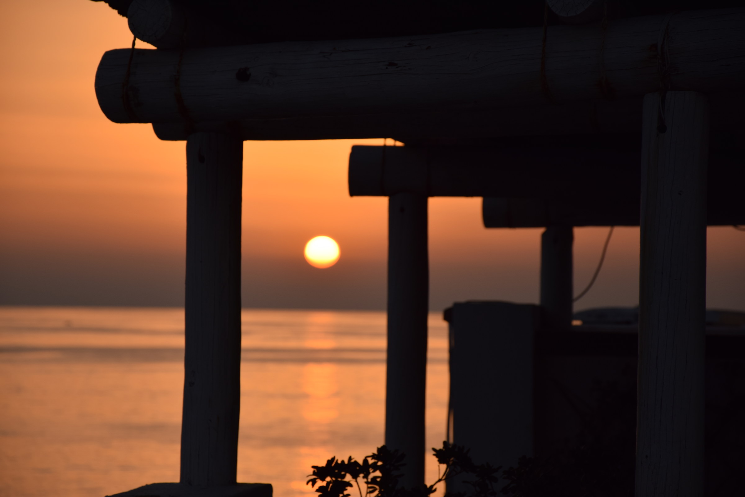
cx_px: 372
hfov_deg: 13.0
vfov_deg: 8.7
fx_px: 3259
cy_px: 248
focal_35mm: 158
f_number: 5.6
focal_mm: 105
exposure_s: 1/500
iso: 100
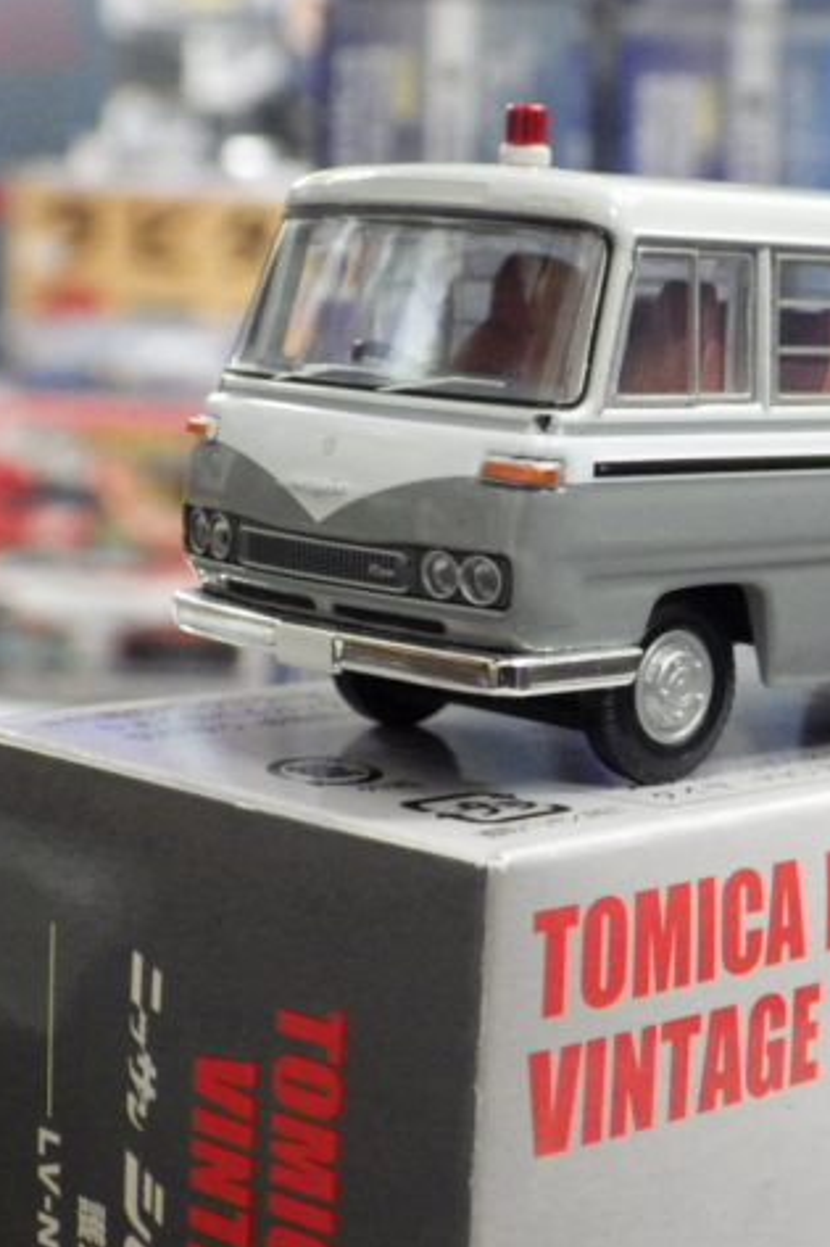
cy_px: 625
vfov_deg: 24.5
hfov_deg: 16.3
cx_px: 727
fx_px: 2872
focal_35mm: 83
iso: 800
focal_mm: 10.7
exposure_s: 1/30
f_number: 4
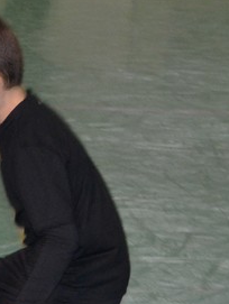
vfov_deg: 9.7
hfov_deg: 6.9
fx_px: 1795
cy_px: 238
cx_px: -335
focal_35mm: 204
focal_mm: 30
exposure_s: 1/60
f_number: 4.5
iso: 1250
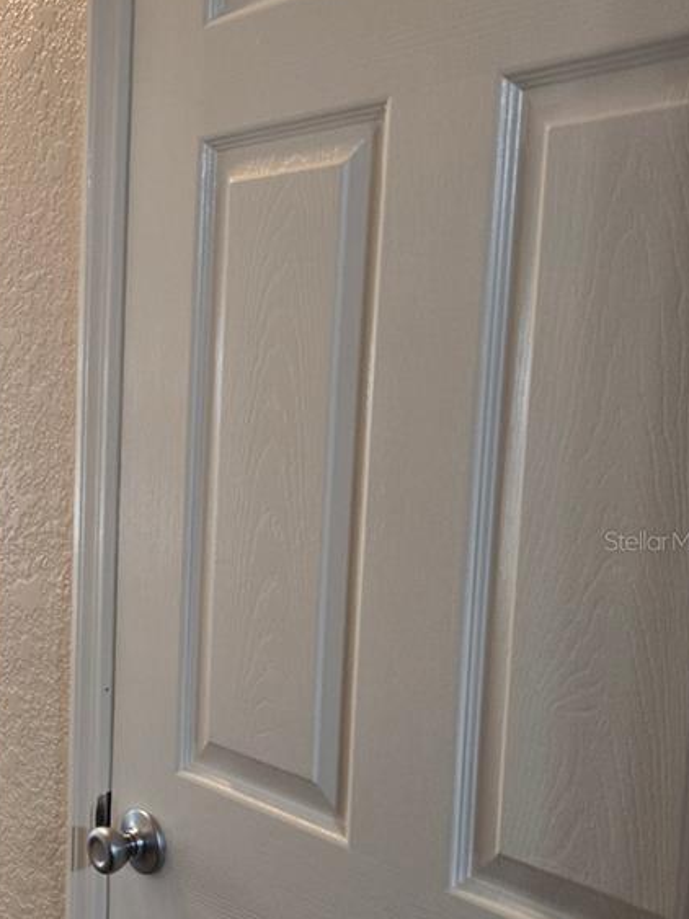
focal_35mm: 49
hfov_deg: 27.8
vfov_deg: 38.8
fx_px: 1301
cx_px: -15
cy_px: 540
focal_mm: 5.4
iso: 200
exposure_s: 1/120
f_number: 1.8
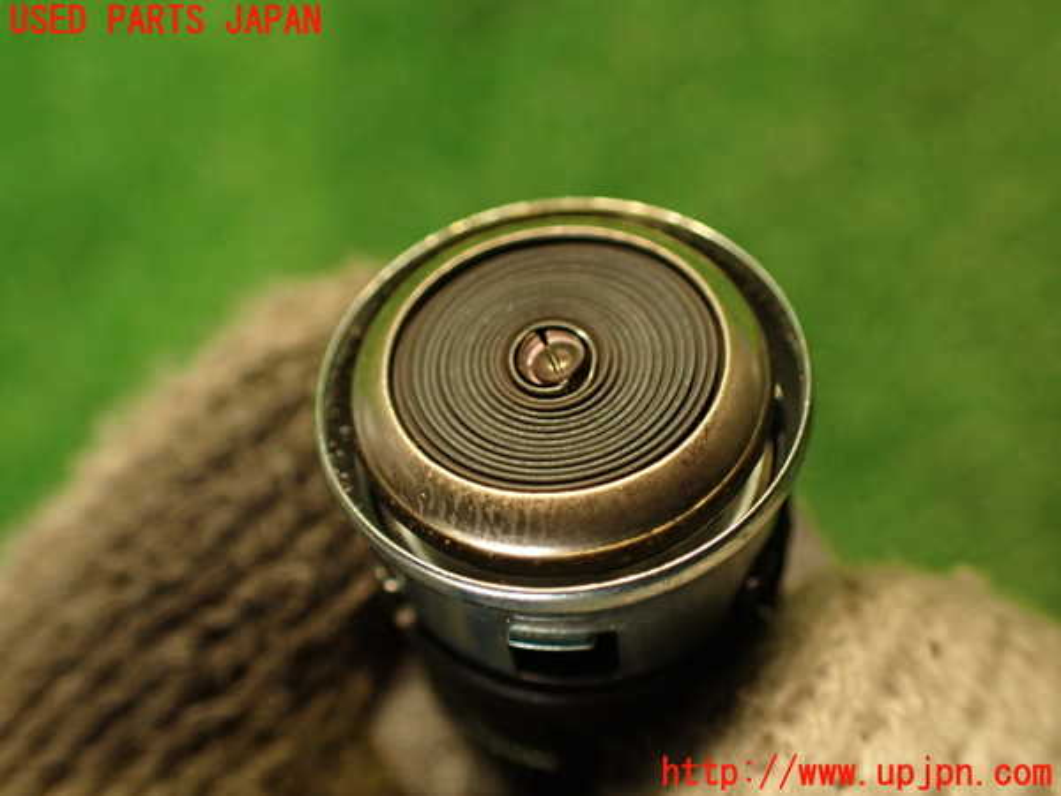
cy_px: 398
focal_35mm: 32
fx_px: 981
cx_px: 530
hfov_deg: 56.8
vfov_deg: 44.2
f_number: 2.4
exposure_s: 1/30
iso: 400
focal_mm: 5.79
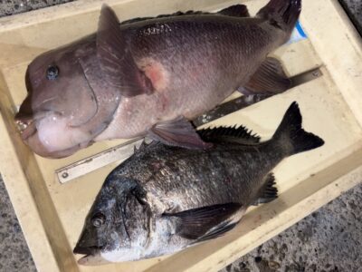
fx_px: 272
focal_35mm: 26
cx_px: 181
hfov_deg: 67.3
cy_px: 136
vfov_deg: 53.1
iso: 32
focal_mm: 5.96
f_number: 1.6
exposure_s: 1/18
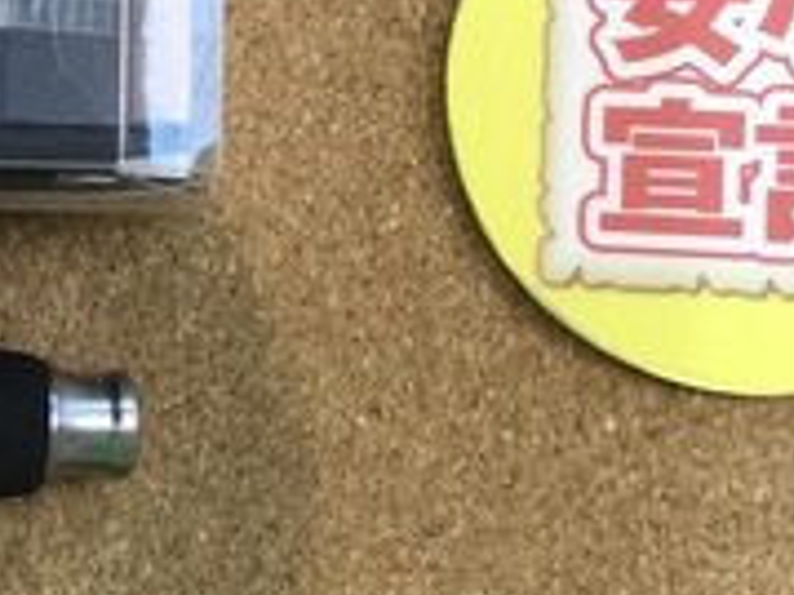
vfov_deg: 14.1
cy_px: 98
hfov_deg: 18.4
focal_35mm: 104
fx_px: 2384
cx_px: 4
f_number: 2.4
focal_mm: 3.3
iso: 50
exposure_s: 1/30
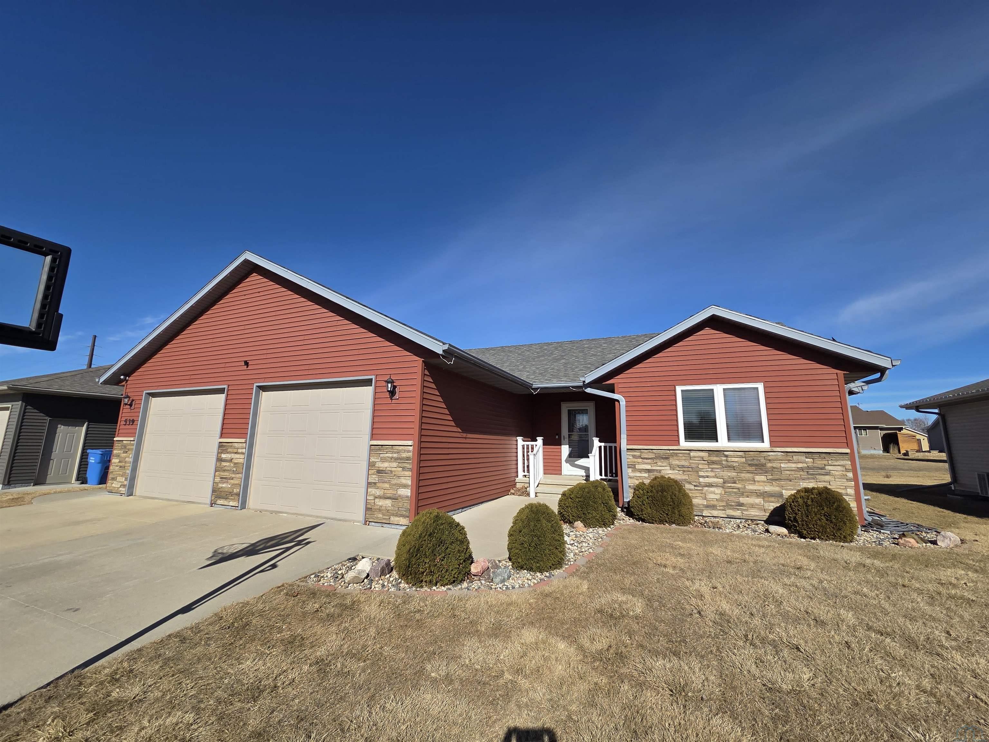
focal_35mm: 13
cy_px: 371
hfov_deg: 106.2
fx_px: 371
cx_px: 494
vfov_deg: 89.9
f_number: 2.2
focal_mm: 2.2
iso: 50
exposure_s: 1/3143
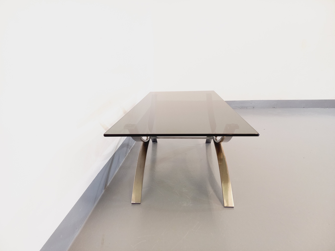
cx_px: 168
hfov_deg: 69.4
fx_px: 242
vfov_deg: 54.9
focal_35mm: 25
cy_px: 126
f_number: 1.8
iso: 160
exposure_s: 1/49
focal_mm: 4.65
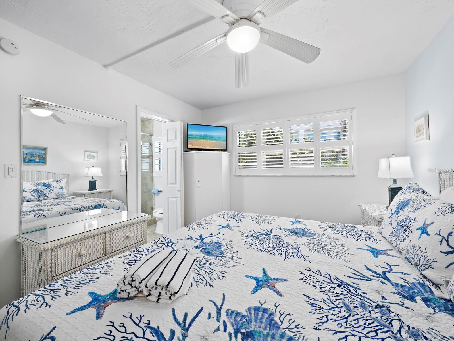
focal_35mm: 14
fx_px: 184
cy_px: 170
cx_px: 227
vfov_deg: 85.7
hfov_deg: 102.0
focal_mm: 7
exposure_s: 1/2
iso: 400
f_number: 11
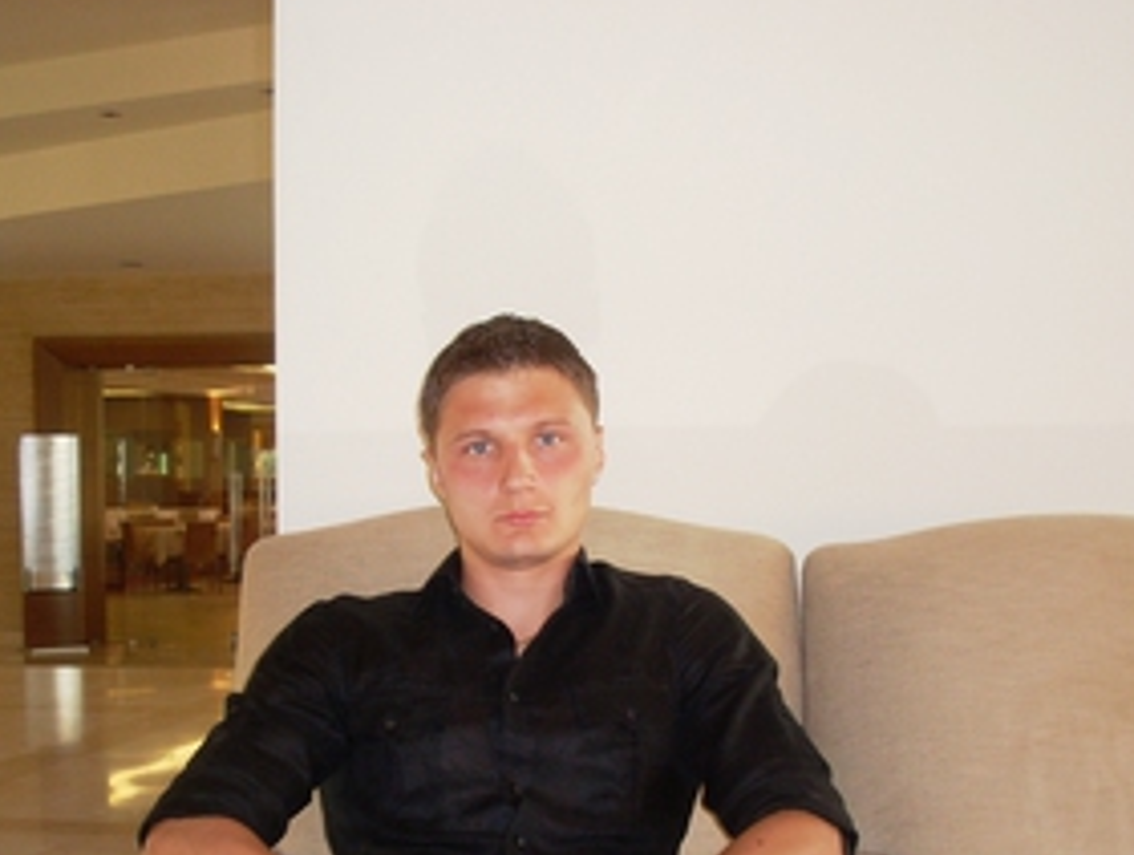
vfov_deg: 23.9
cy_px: 636
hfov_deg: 31.6
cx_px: 632
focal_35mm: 61
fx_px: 2002
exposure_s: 1/45
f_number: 3
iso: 100
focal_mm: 6.3
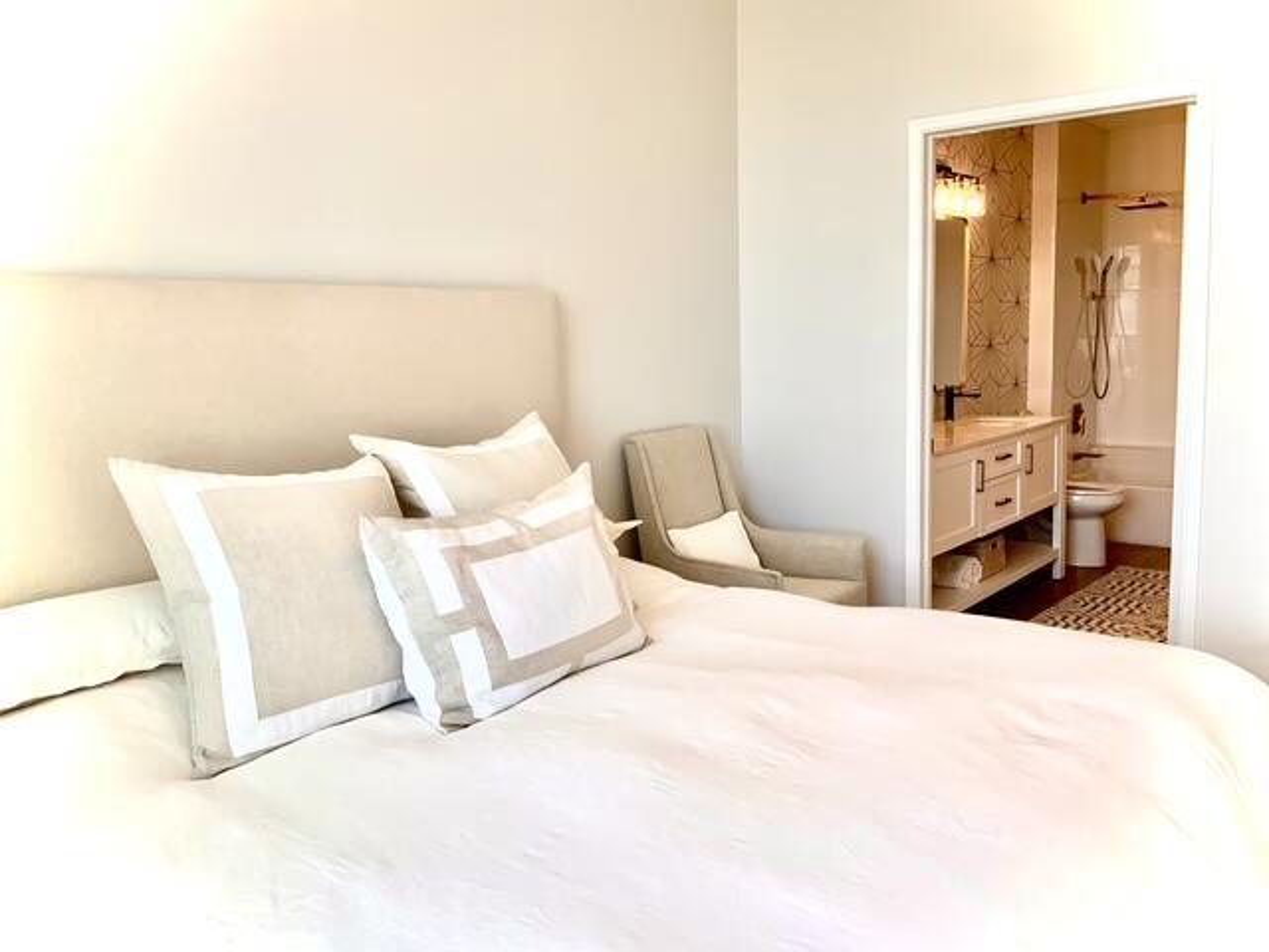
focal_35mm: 29
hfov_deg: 61.7
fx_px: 1063
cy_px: 476
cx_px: 634
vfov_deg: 48.2
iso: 16
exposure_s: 1/156
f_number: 1.8
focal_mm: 3
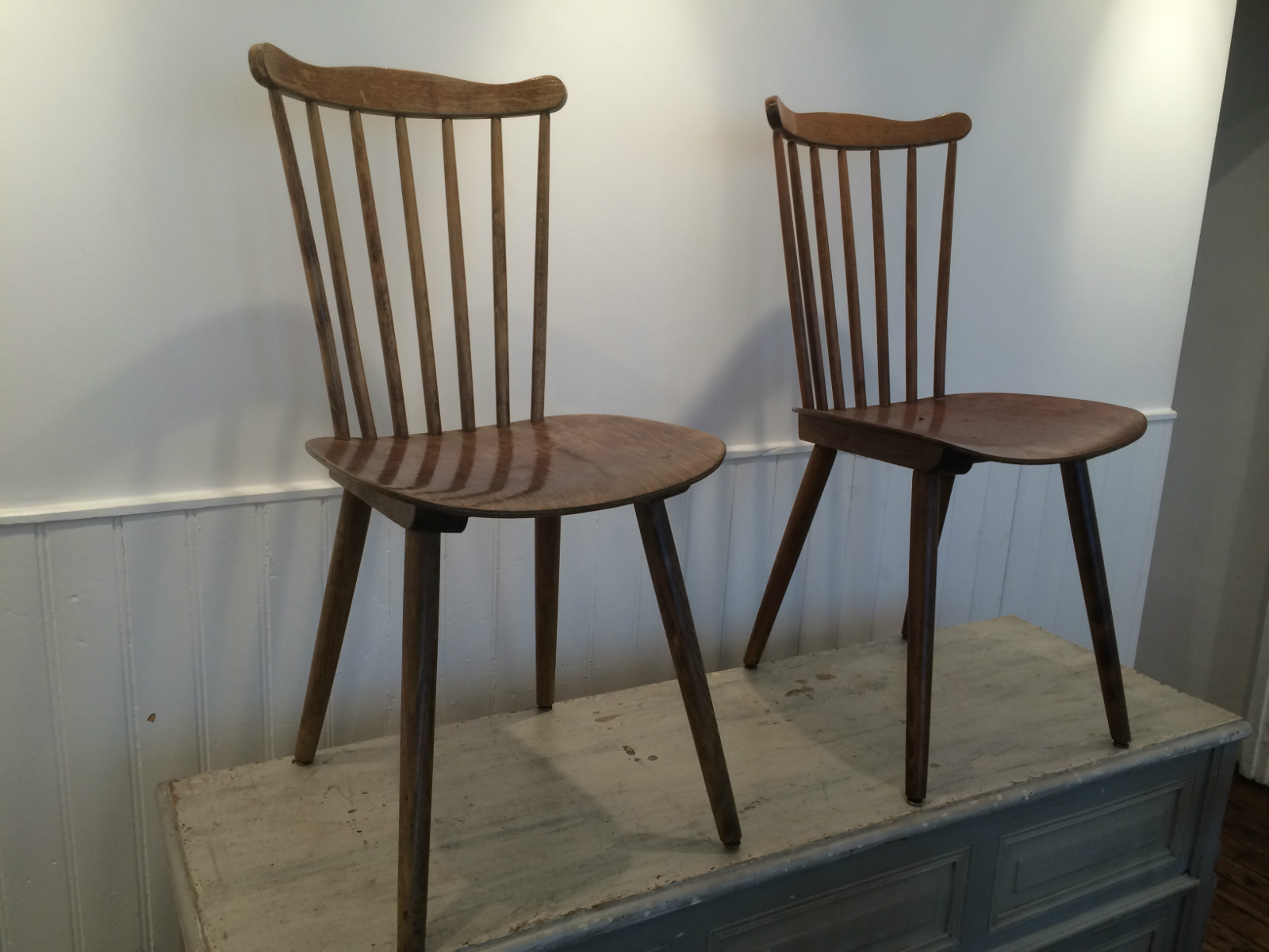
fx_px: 1100
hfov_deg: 60.0
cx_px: 634
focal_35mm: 30
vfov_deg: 46.8
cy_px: 476
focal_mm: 4.12
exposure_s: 1/33
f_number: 2.2
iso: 40
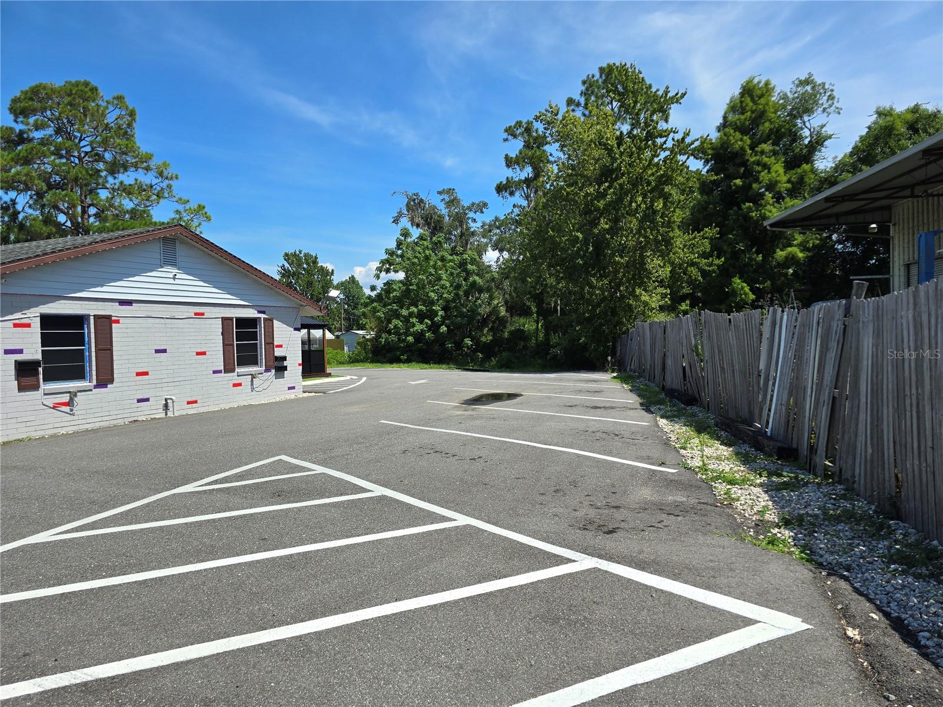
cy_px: 354
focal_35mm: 23
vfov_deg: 58.9
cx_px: 472
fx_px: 627
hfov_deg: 73.9
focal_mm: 6.3
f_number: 1.7
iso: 12
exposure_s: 1/820
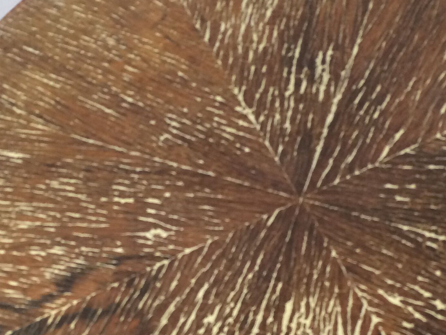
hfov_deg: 28.5
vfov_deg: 21.3
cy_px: 278
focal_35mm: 68
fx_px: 876
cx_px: 252
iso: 80
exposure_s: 1/33
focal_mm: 4.15
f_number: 2.2
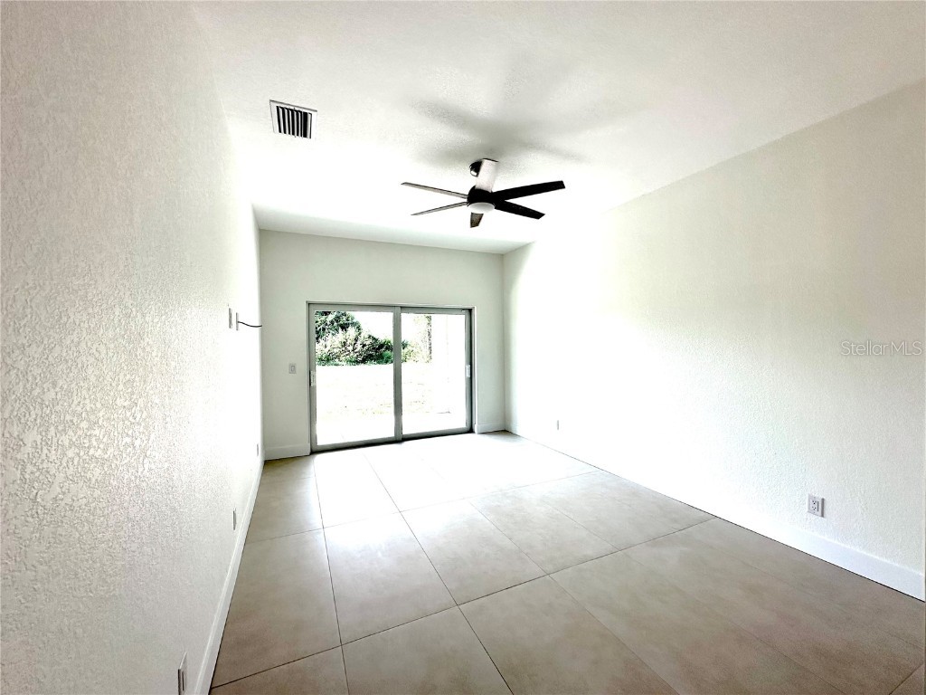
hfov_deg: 102.1
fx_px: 375
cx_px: 463
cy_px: 348
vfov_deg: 85.7
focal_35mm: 14
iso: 40
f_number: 2.2
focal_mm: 2.22
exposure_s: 1/288
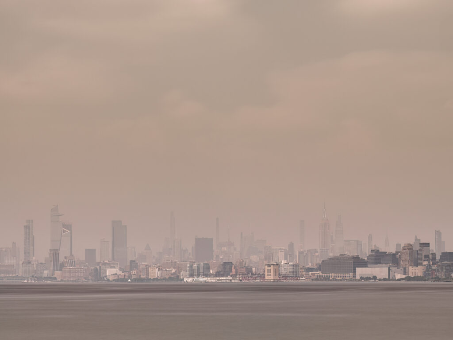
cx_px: 226
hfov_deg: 37.5
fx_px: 667
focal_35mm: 51
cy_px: 170
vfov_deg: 28.6
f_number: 14
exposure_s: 60
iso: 100
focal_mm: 64
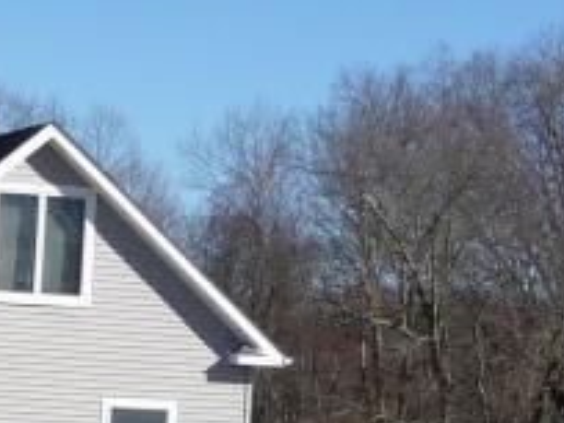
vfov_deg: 9.6
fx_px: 2477
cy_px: 498
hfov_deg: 12.1
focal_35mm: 152
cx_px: -412
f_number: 3.5
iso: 100
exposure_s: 1/1000
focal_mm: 5.3
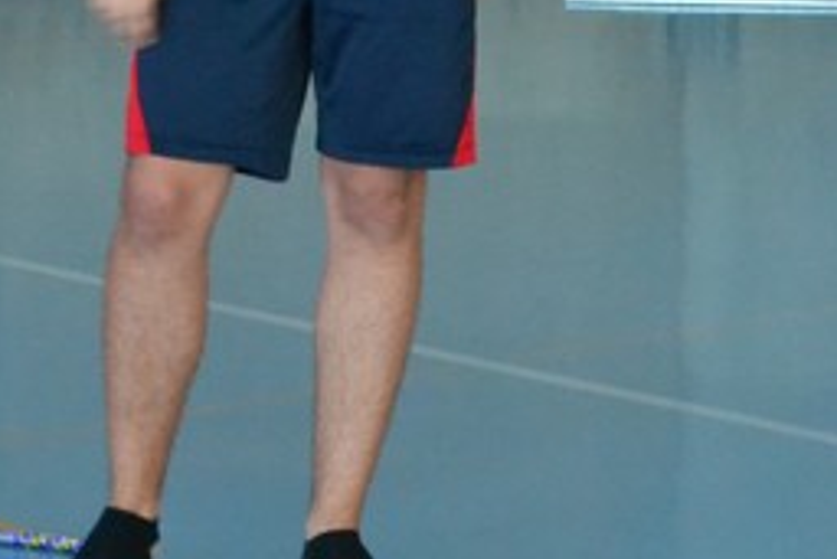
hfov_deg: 7.4
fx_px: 6420
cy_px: -47
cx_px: -222
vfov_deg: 5.0
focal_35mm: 276
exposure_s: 1/80
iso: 3200
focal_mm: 46
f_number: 5.3
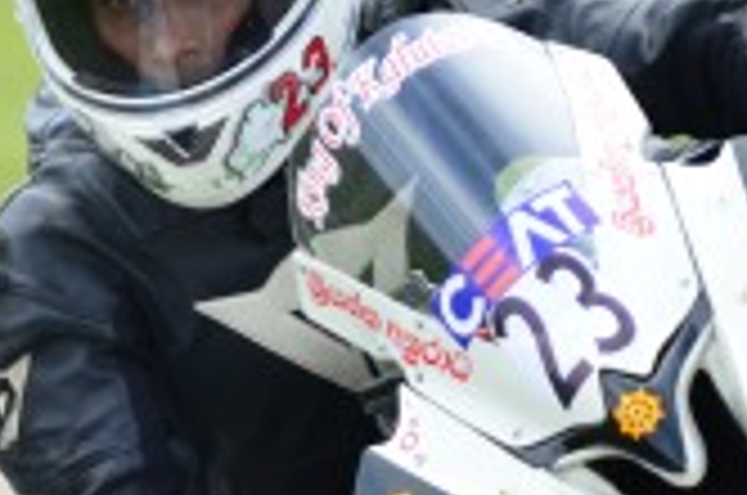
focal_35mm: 2005
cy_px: 628
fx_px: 41524
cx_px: 495
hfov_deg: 1.0
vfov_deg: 0.7
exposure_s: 1/500
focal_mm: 370
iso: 400
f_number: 5.6
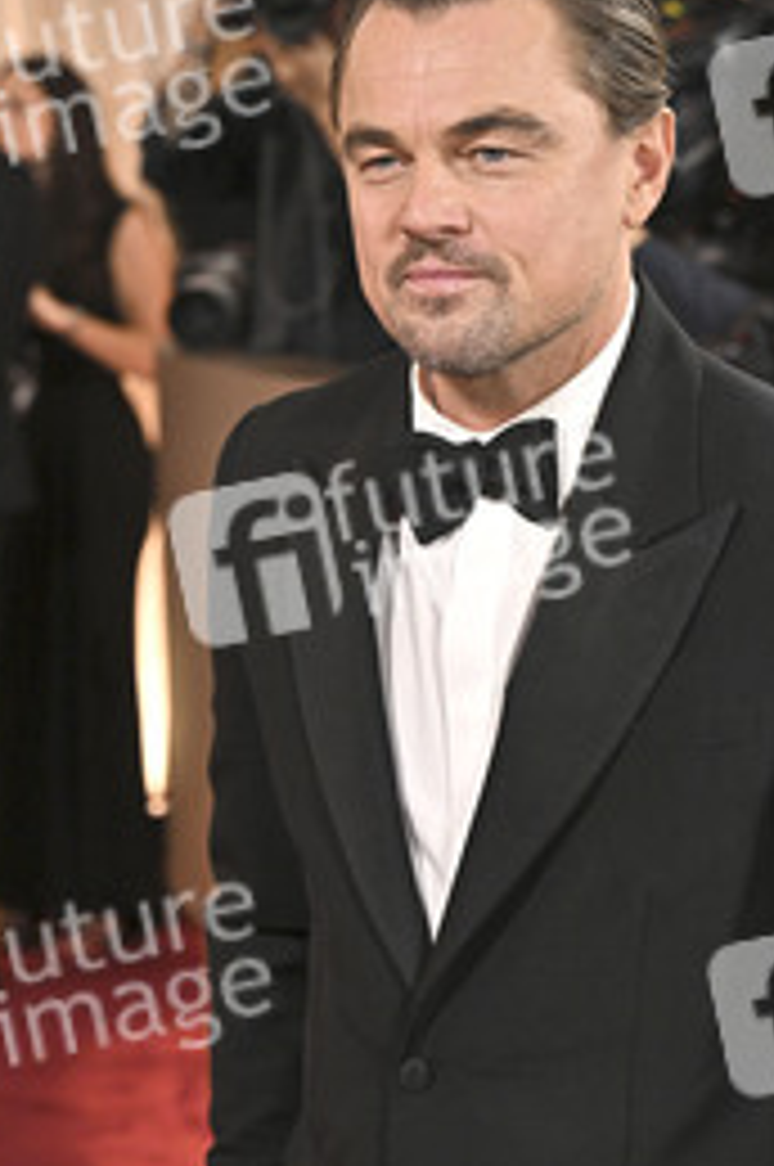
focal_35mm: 136
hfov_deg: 10.0
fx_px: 4397
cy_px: 765
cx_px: 531
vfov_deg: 15.1
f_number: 5.6
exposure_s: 1/320
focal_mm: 88
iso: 2500
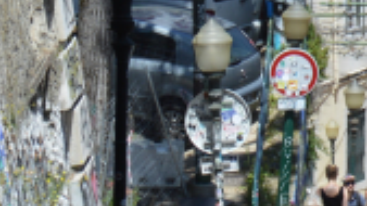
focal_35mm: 779
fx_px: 7584
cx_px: 532
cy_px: -54
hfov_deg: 2.8
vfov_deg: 1.6
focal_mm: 105
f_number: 8
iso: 100
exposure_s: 1/250
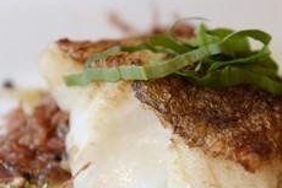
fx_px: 1002
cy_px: 155
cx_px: 207
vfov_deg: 10.7
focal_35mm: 128
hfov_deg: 16.0
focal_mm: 70
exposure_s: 1/13
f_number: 4.5
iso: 1600
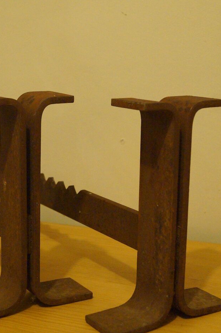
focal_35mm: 66
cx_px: 67
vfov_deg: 30.5
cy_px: 155
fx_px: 609
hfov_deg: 20.5
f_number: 4.5
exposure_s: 1/30
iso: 3200
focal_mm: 28
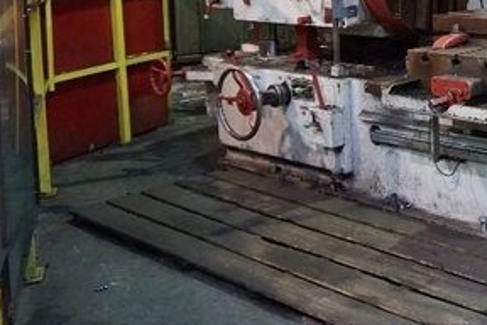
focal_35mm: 60
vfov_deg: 21.5
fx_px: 812
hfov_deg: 29.2
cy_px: -32
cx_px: 572
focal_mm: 16
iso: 3200
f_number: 3.5
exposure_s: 1/40
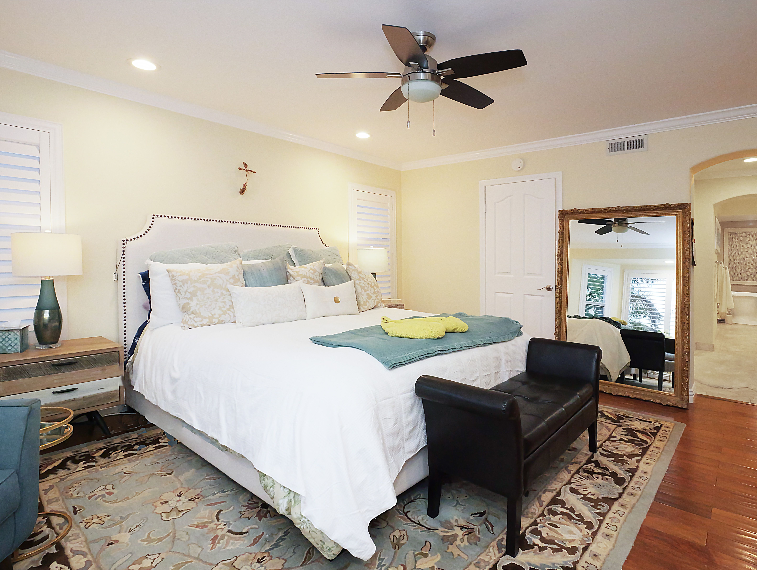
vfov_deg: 71.7
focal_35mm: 18
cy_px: 285
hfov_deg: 87.7
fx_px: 394
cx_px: 378
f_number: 8
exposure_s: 1/160
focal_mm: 9
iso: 3200
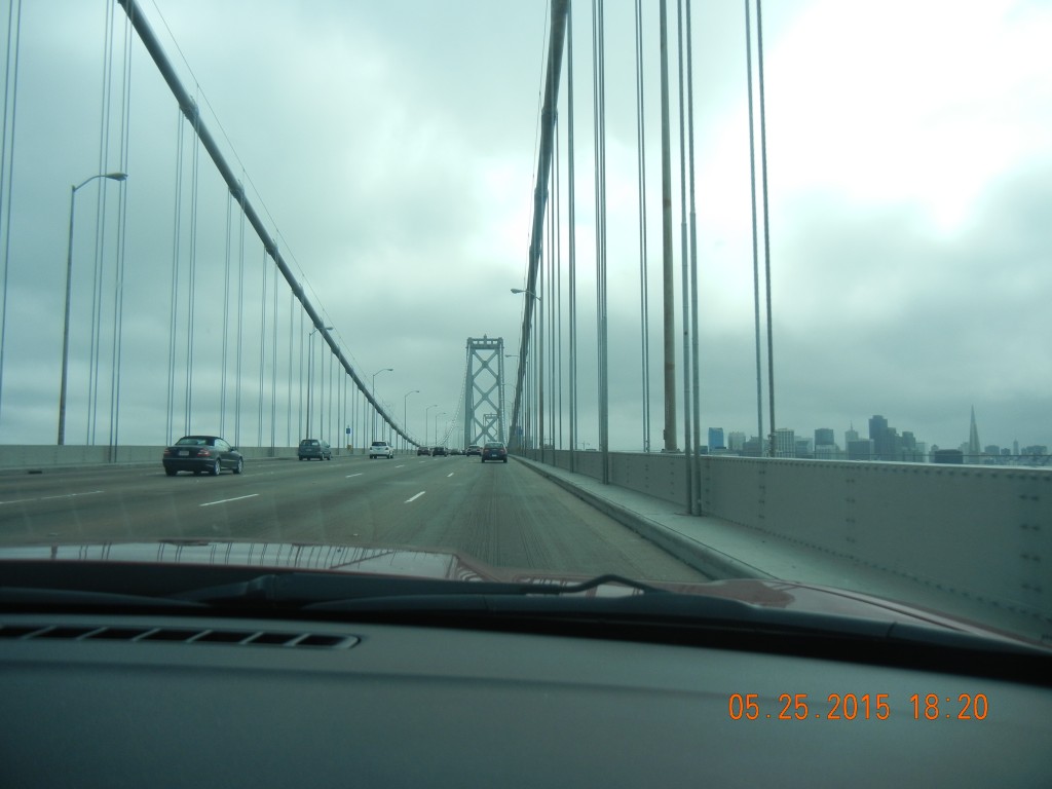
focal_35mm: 30
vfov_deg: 46.8
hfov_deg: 60.0
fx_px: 912
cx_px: 526
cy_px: 394
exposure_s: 1/406
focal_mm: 5.4
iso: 160
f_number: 7
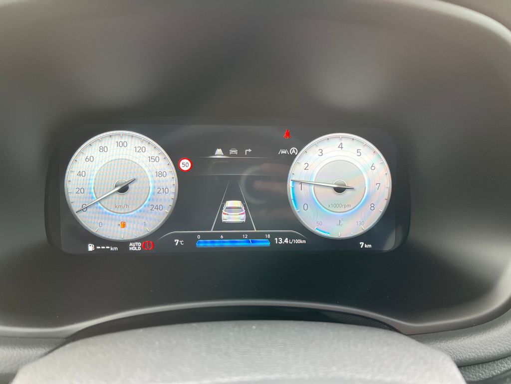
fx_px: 384
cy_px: 192
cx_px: 256
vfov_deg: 53.1
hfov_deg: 67.3
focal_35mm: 26
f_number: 1.6
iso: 125
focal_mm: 5.1
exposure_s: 1/99
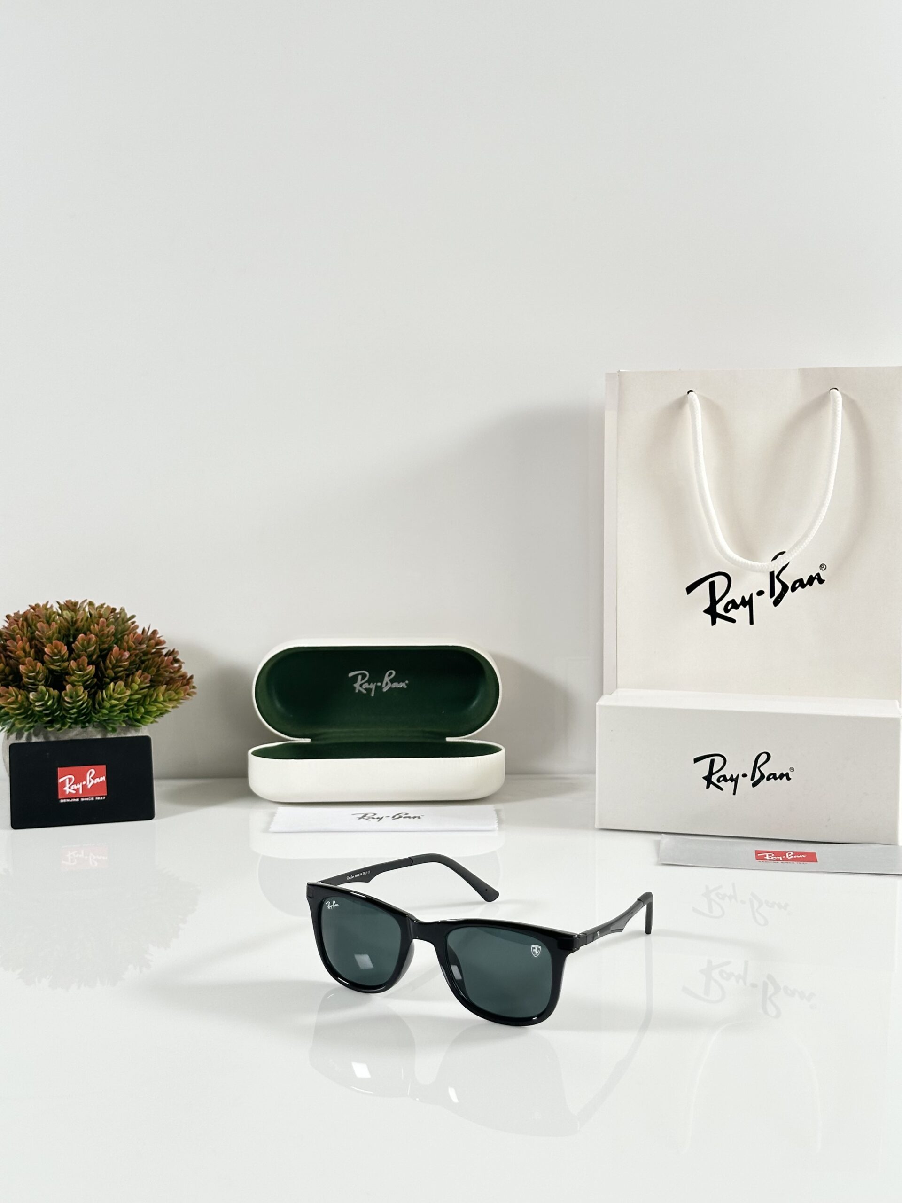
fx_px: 1668
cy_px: 602
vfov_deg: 39.7
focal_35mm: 48
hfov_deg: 30.3
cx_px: 451
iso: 80
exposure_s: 1/100
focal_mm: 6.86
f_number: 1.78
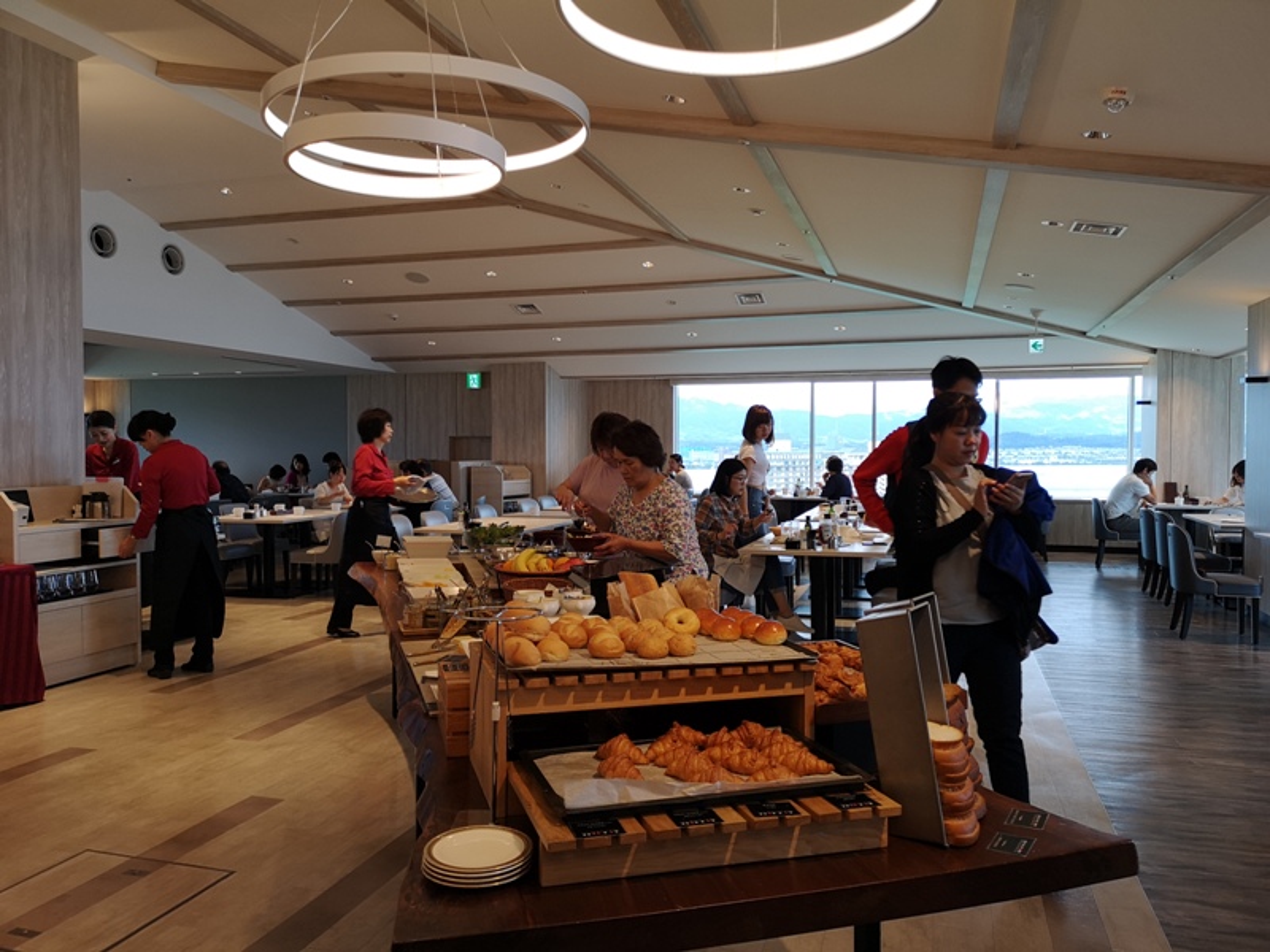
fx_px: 991
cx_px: 635
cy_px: 476
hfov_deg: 65.3
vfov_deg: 51.4
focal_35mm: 27
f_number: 1.8
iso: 50
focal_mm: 3.95
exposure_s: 1/100
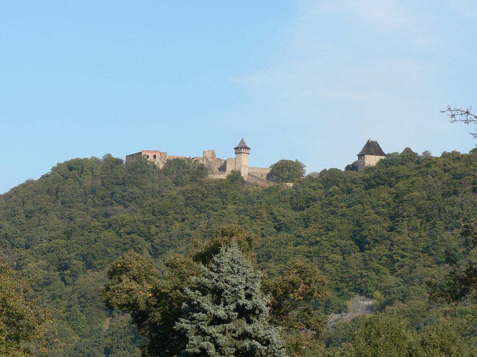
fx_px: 2646
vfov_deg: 7.7
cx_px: 238
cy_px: 178
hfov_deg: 10.3
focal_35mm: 192
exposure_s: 1/320
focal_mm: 32.9
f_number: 4.5
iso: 64
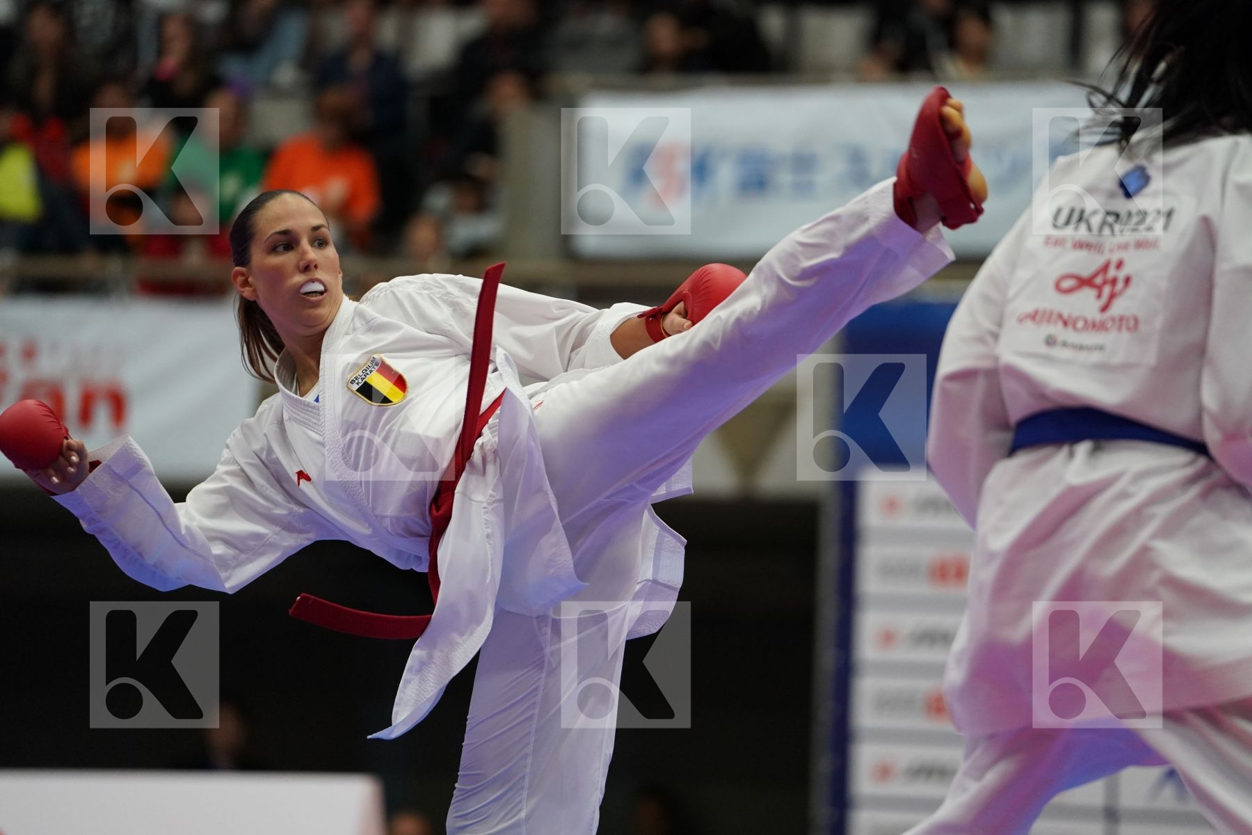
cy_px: 418
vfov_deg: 7.2
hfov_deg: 10.7
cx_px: 626
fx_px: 6677
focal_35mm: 192
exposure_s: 1/1000
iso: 2500
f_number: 2.8
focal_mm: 192
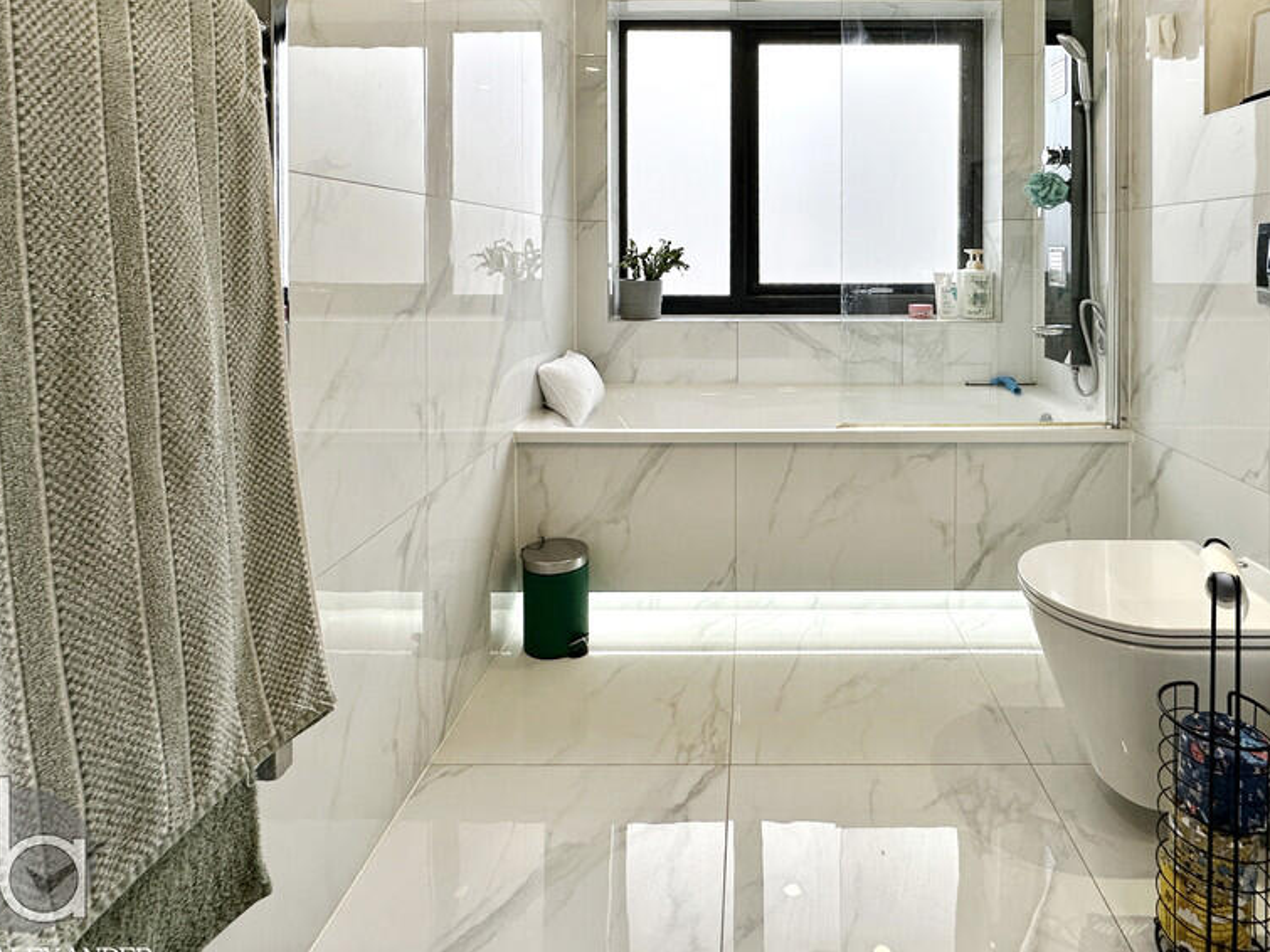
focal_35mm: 19
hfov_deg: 83.5
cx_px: 769
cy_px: 348
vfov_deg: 67.5
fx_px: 697
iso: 80
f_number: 2.2
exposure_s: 1/100
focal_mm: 2.22
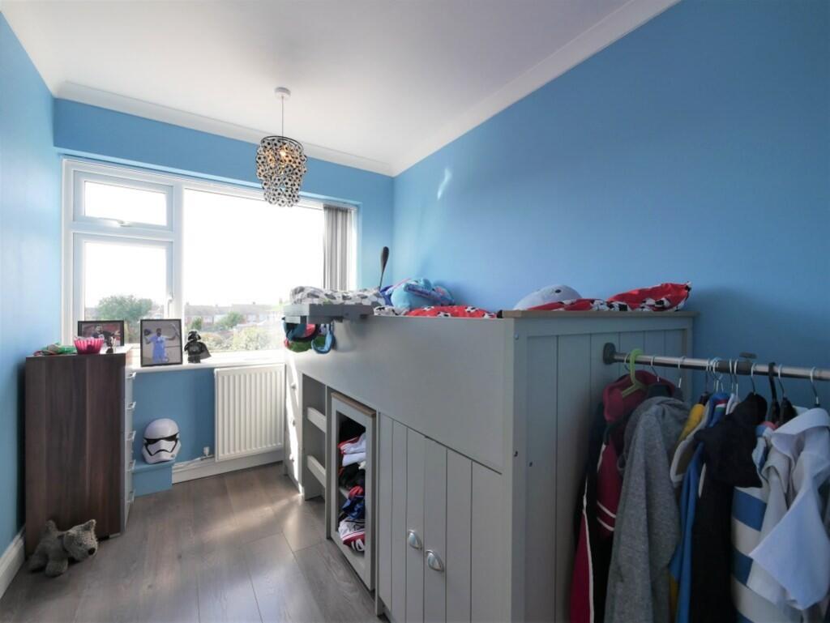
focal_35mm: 14
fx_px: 336
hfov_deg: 102.0
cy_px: 312
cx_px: 415
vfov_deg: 85.7
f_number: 4.5
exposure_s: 1/125
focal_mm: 7
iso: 200
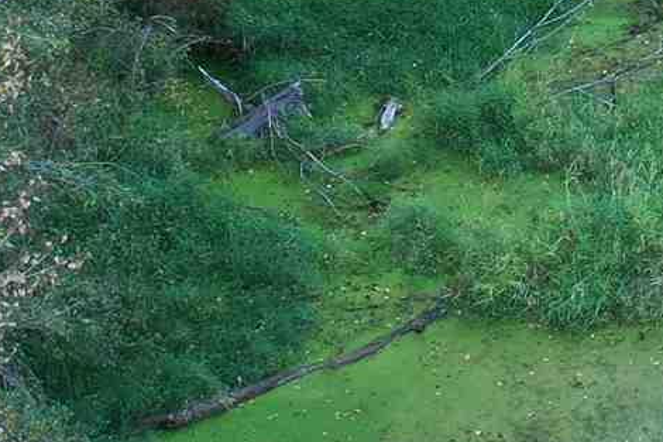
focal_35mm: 183
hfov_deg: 11.1
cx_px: 774
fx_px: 3369
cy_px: -856
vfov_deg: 6.8
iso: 200
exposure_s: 1/30
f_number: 2.8
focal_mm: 10.26
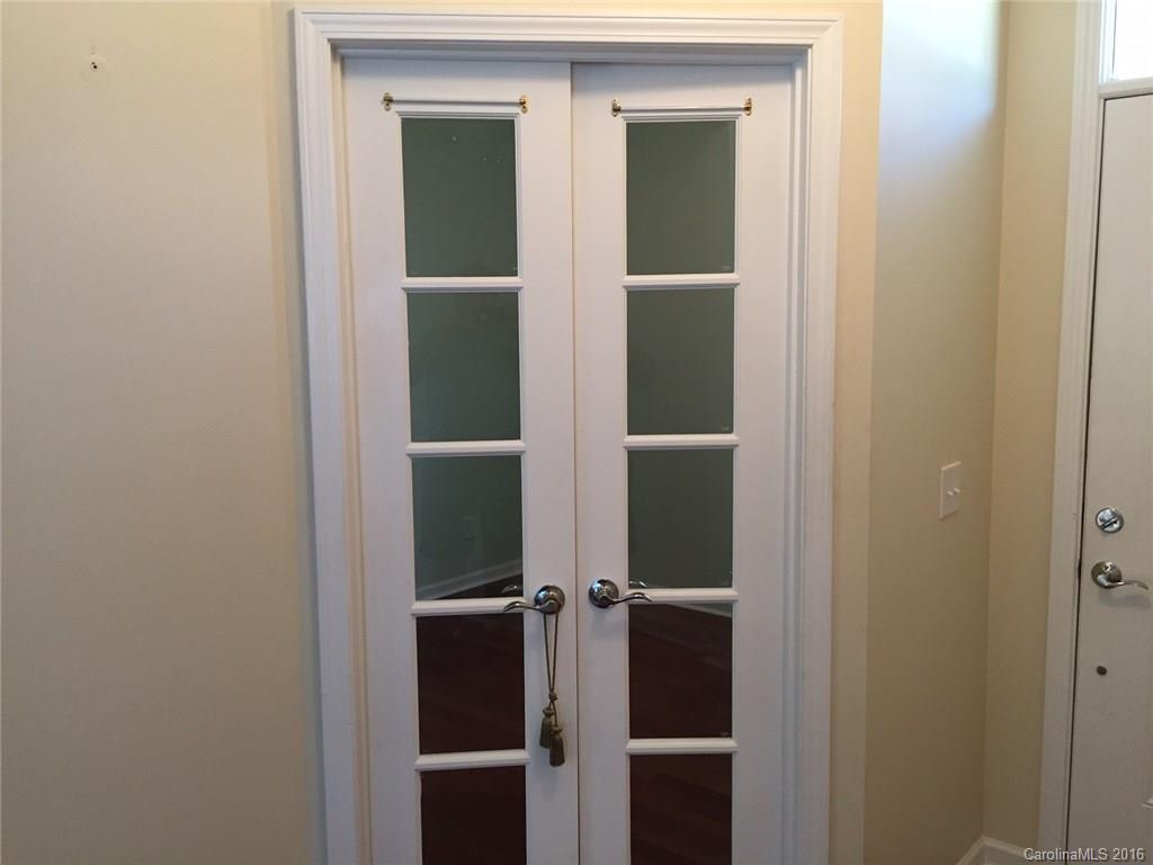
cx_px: 576
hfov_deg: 61.7
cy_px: 432
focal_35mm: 29
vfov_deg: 48.2
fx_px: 966
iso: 125
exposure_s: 1/30
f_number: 2.2
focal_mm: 4.15
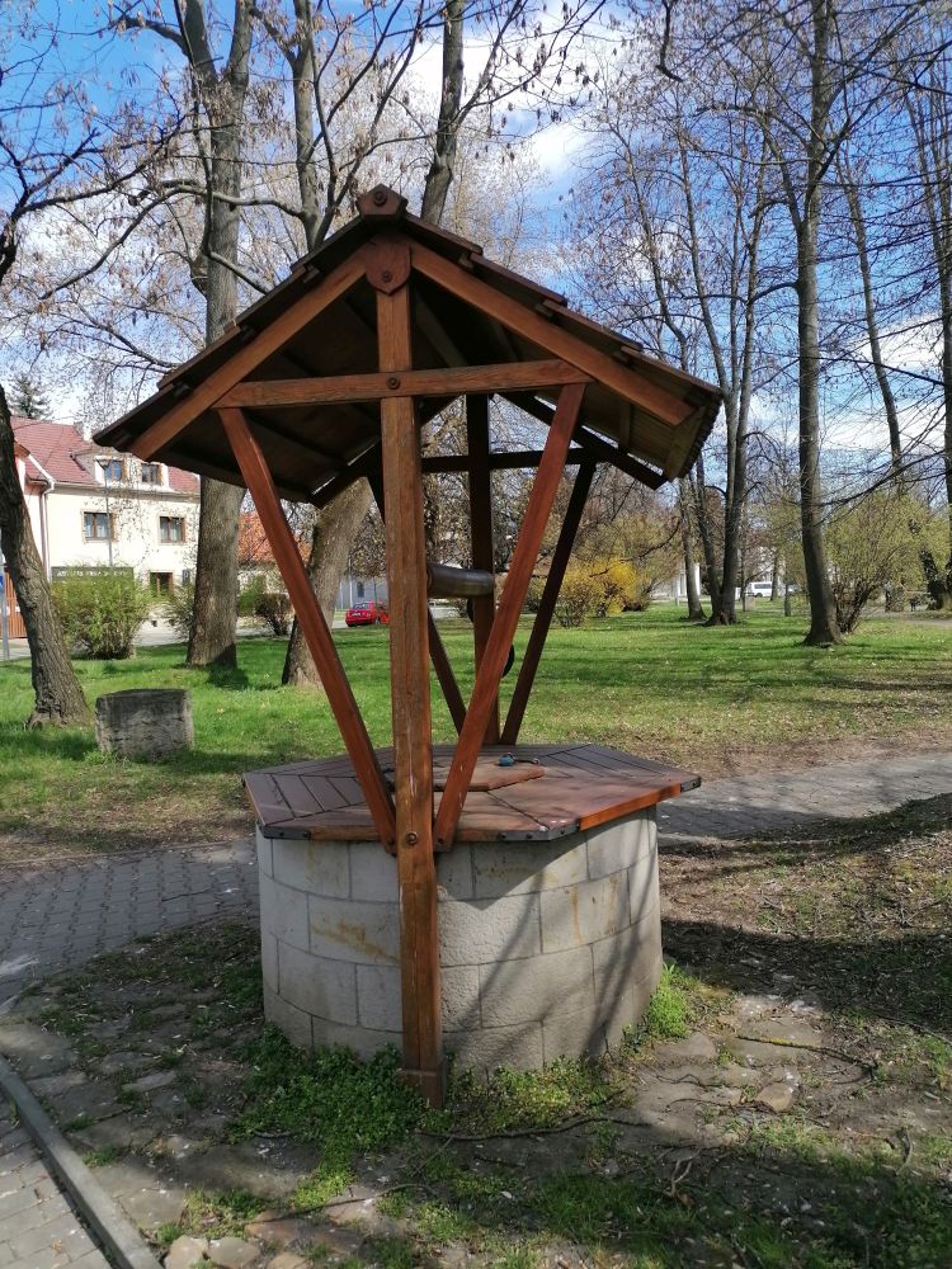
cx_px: 476
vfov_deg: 65.3
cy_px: 634
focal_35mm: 27
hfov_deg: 51.4
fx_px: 990
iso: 50
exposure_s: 1/678
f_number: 1.8
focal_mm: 4.75
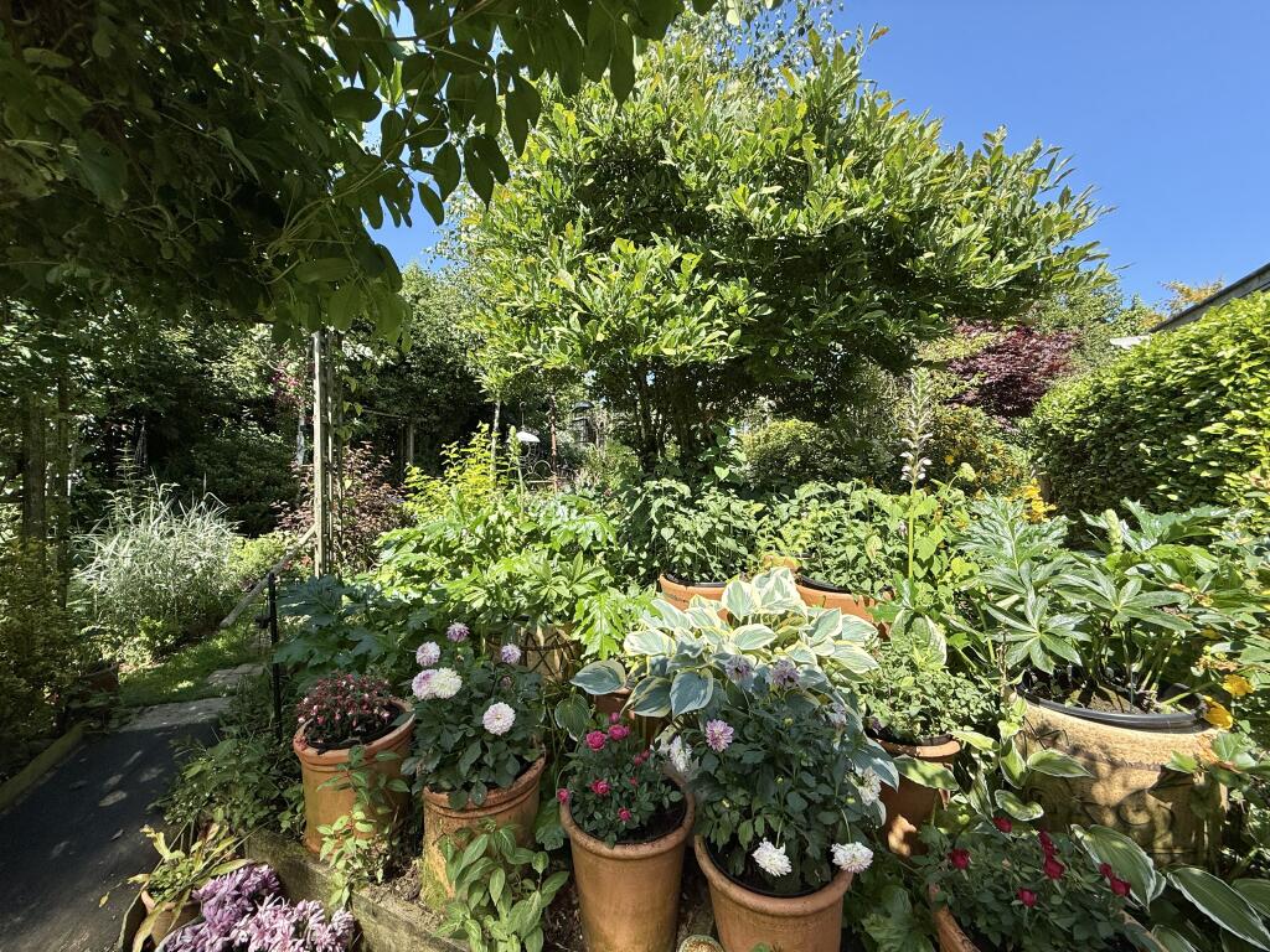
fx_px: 514
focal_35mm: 14
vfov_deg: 85.7
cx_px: 635
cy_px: 476
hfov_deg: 102.1
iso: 50
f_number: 2.2
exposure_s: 1/1211
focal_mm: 2.22
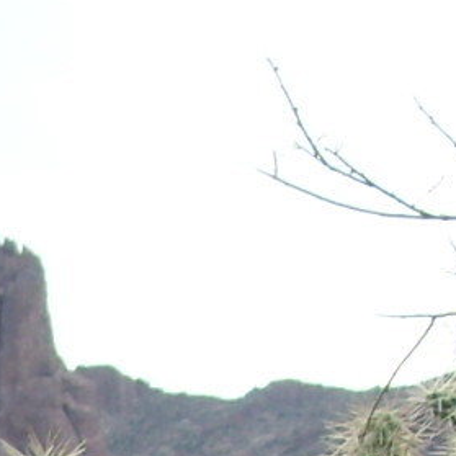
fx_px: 4650
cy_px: 1084
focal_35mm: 312
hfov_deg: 5.4
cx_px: -737
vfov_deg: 5.4
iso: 50
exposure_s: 1/64
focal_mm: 6.3
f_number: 2.8
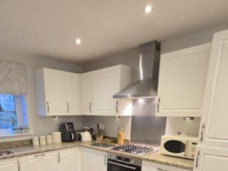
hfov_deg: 68.7
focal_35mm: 25
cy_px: 163
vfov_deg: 47.5
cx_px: 91
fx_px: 165
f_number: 2.2
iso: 320
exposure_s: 1/50
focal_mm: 2.2
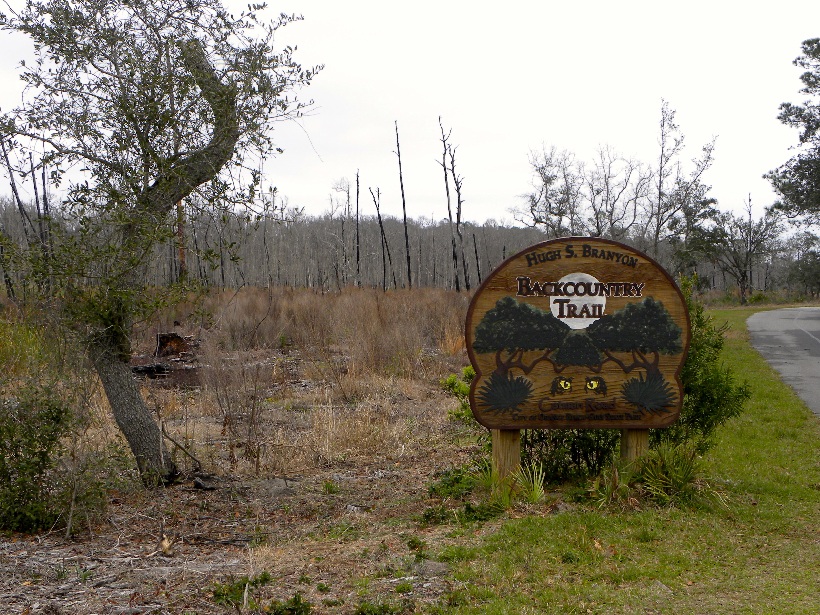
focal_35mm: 66
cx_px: 410
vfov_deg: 22.3
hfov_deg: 29.4
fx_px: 1563
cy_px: 308
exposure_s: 1/190
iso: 64
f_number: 4.5
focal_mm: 11.8
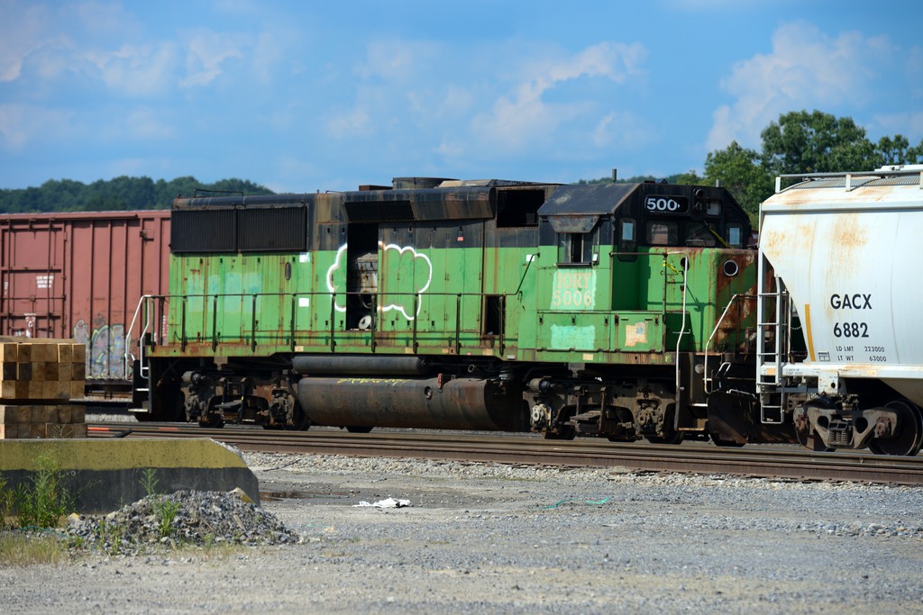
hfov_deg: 12.5
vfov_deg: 8.3
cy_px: 308
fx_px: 4231
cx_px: 462
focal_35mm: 165
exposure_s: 1/1600
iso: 400
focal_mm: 165
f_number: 8
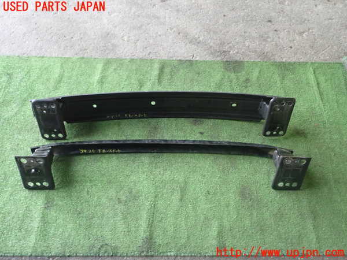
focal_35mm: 30
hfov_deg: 60.0
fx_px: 301
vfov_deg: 46.8
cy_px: 130
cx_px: 174
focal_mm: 5.4
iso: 640
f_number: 2.3
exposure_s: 1/30
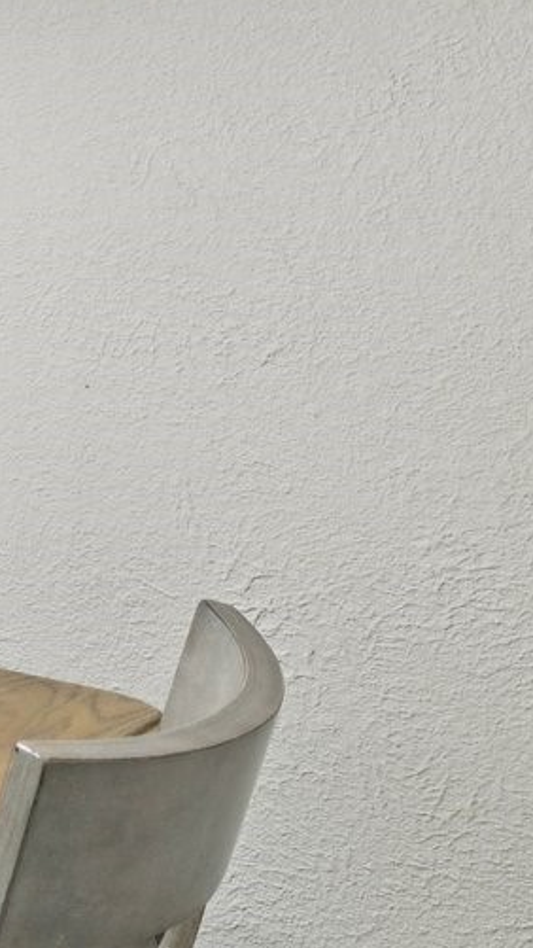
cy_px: 181
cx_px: -1034
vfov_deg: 33.8
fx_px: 1507
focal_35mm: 60
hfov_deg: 11.7
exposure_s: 1/6
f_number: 8
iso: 400
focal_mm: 14
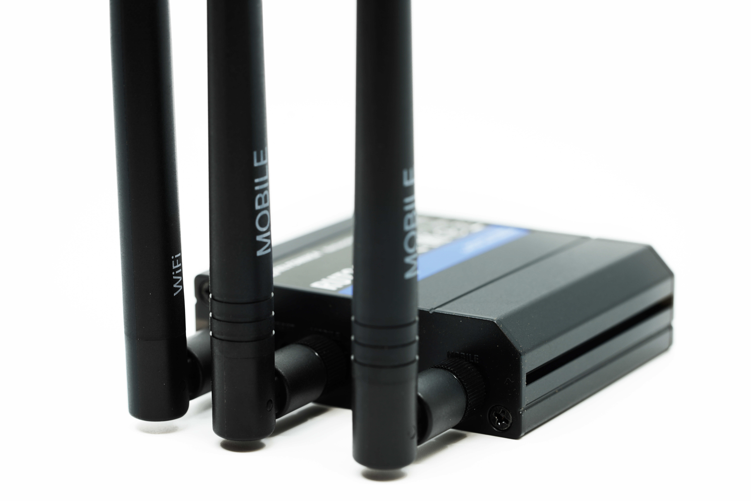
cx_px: 376
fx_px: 1877
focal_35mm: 90
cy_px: 250
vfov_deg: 15.2
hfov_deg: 22.6
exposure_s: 1/20
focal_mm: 90
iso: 100
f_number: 6.3
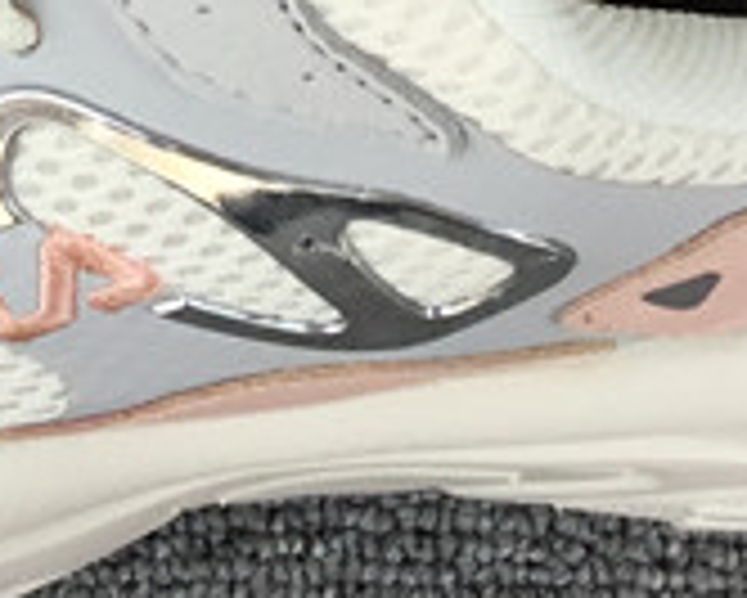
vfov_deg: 8.9
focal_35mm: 164
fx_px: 3628
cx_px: 50
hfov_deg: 11.7
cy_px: -573
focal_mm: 3.3
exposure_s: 1/473
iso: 25
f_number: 2.4
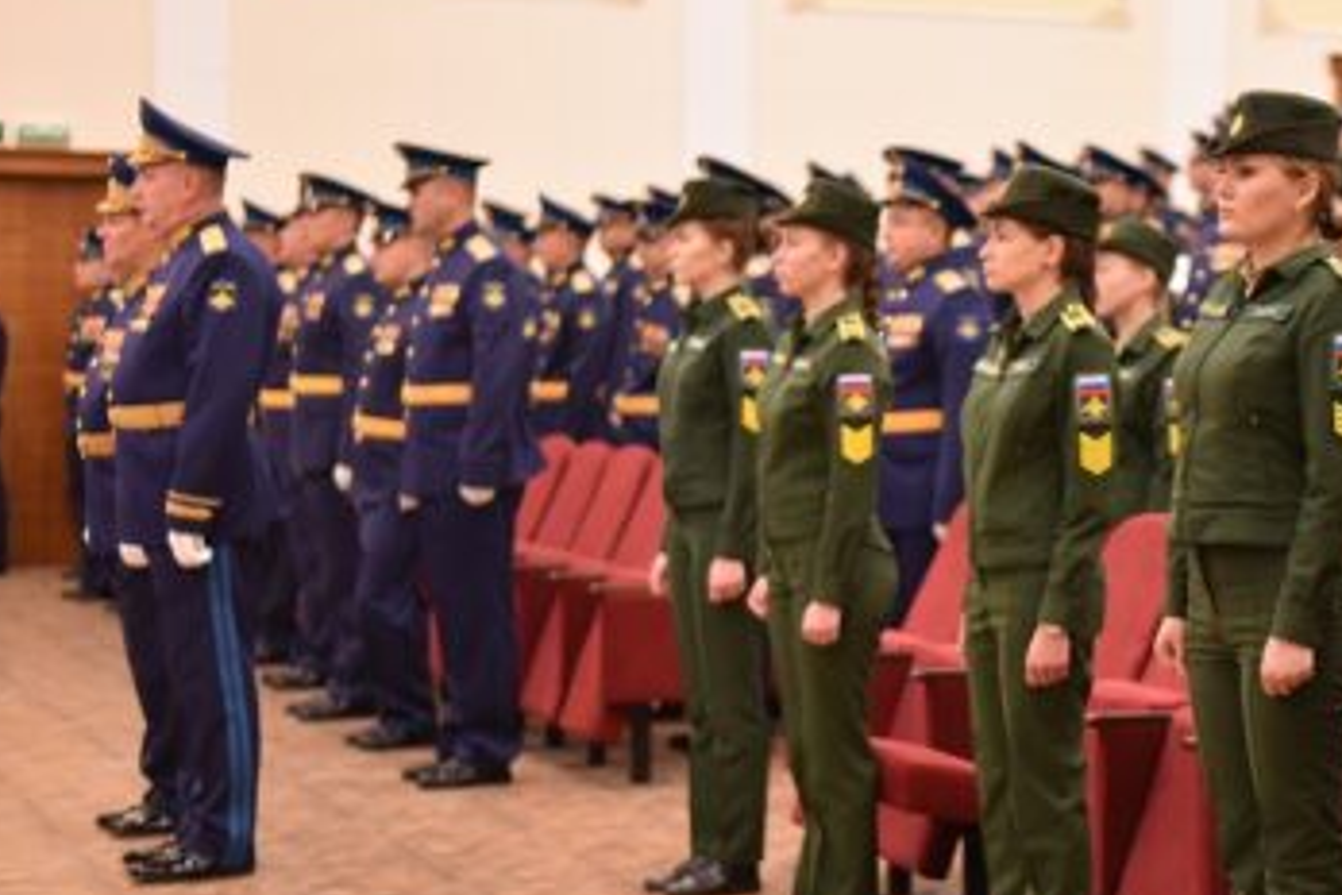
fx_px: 3429
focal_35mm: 92
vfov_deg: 14.9
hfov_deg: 21.7
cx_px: 1172
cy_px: 542
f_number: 2.2
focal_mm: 50
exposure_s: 1/250
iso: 1600
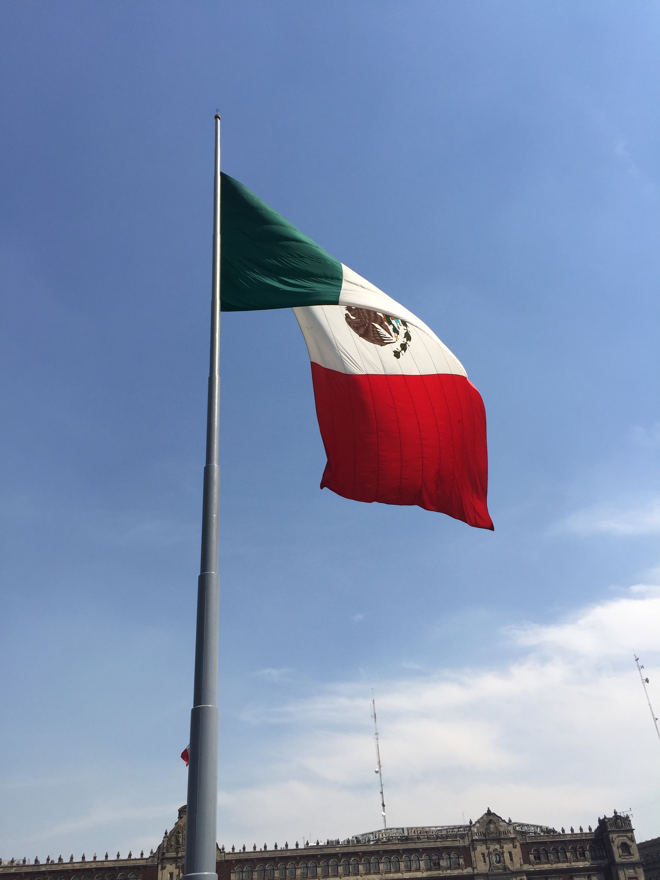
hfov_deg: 48.2
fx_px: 737
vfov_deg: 61.7
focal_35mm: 29
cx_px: 330
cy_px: 440
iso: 32
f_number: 2.2
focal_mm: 4.15
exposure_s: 1/2825
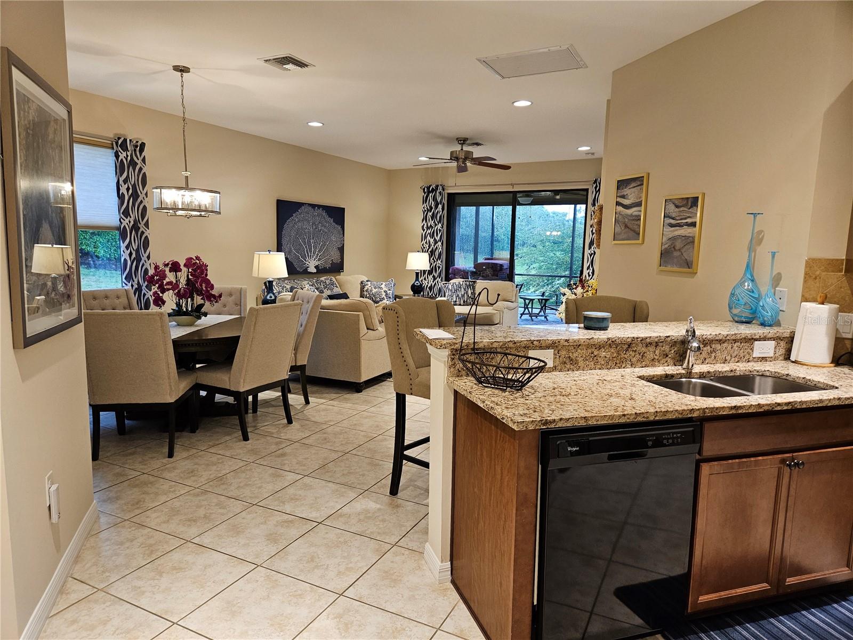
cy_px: 320
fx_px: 567
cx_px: 426
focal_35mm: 23
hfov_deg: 73.9
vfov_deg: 58.9
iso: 320
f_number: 1.8
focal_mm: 5.4
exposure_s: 1/120
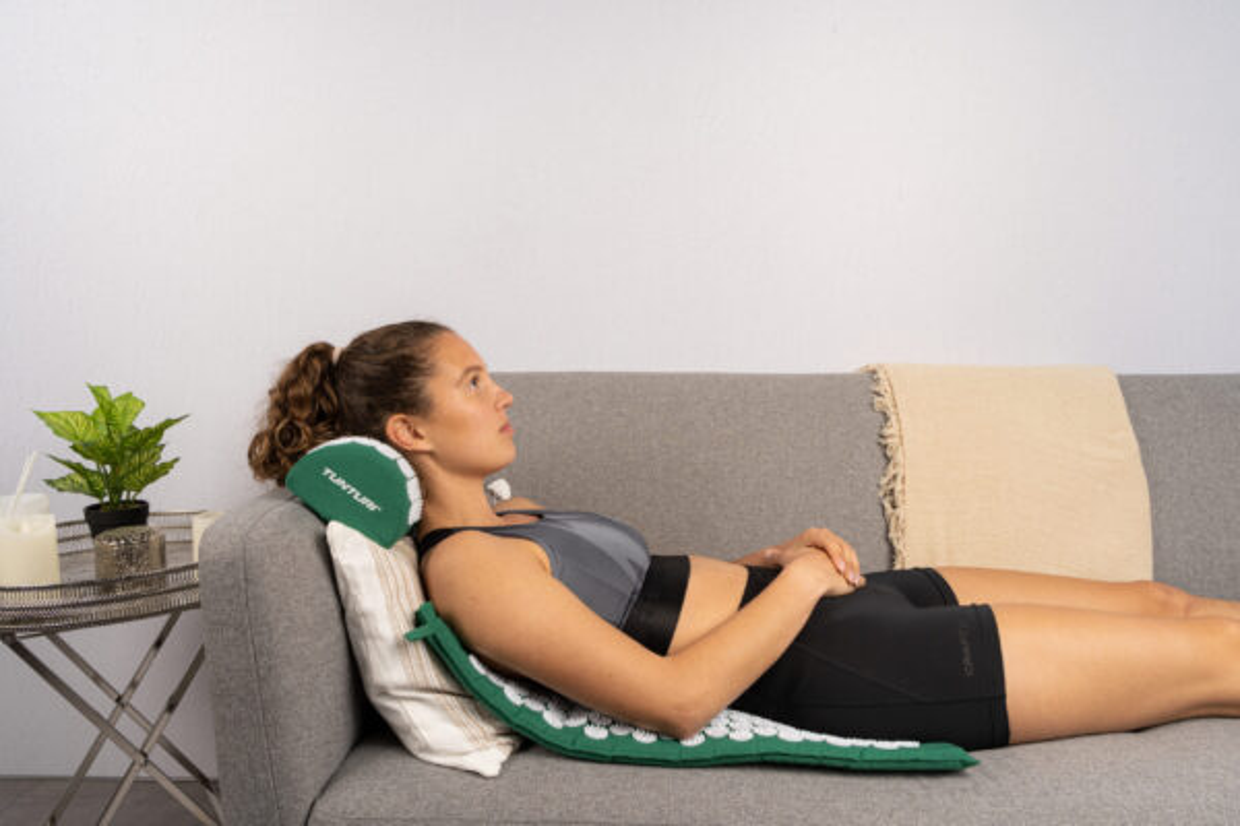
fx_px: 964
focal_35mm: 28
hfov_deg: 65.5
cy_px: 413
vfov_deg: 46.4
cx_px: 620
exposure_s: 1/200
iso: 200
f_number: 11
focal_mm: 28
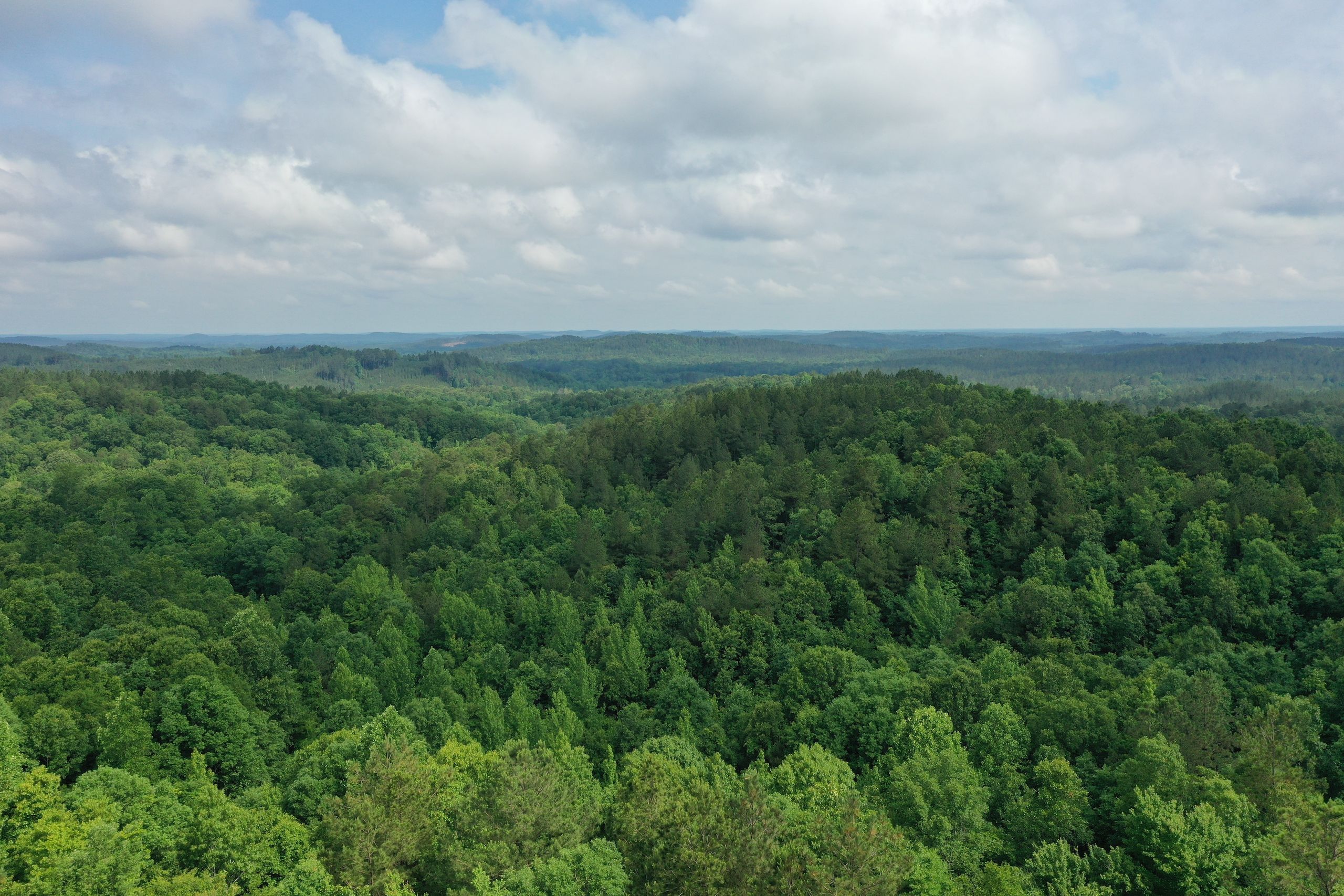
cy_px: 448
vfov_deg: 46.4
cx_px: 672
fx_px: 1045
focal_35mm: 28
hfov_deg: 65.5
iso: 100
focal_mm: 10.26
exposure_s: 1/500
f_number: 6.3
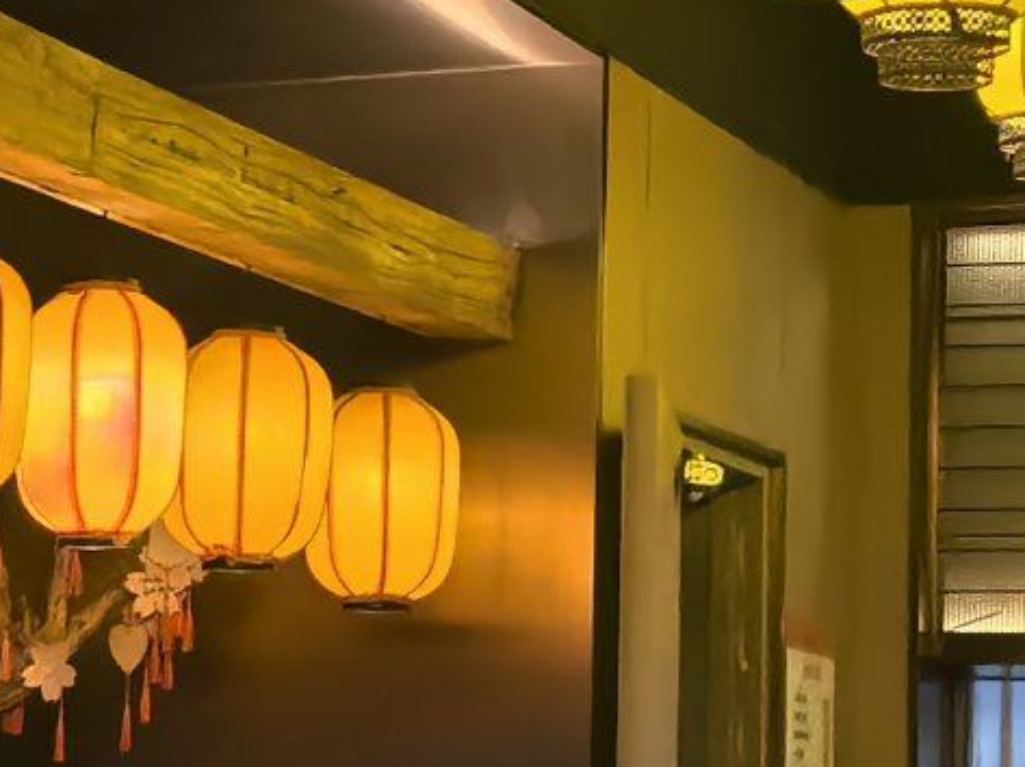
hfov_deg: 12.6
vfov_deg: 9.5
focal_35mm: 156
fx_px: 4616
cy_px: 360
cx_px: 161
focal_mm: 5.75
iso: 50
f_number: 2
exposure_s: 1/100
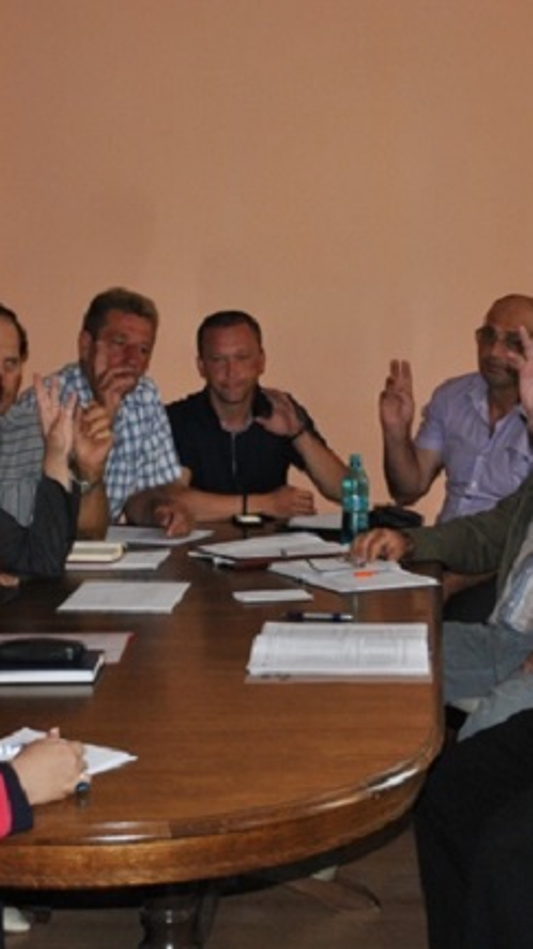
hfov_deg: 16.3
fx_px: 1859
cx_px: 309
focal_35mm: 74
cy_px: 473
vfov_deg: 28.7
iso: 400
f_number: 4.5
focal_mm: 29
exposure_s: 1/50
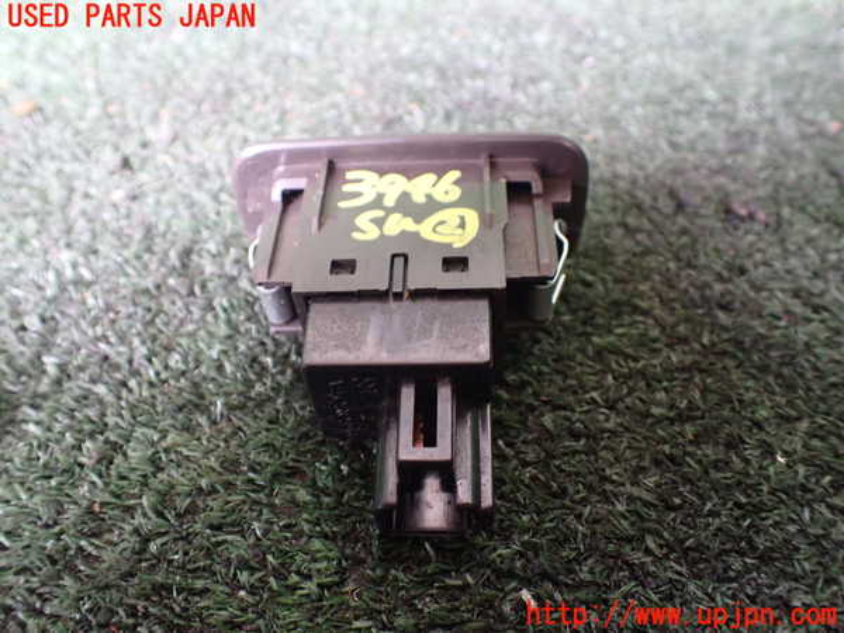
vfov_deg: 46.8
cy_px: 316
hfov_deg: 60.0
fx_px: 731
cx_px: 422
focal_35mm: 30
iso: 1000
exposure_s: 1/30
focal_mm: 5.4
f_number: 2.3
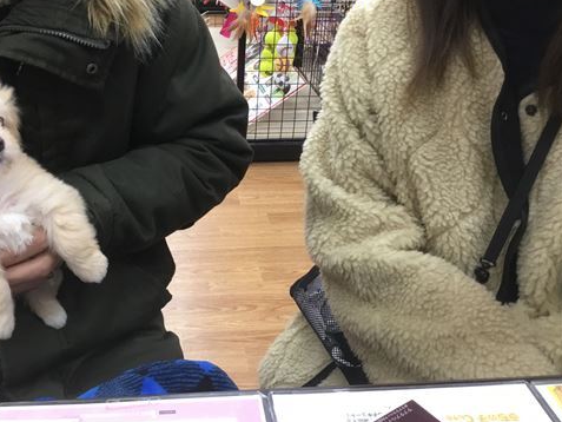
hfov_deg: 47.4
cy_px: 161
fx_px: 633
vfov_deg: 36.6
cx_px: 213
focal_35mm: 39
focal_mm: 3.3
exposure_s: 1/33
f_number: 2.4
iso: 125
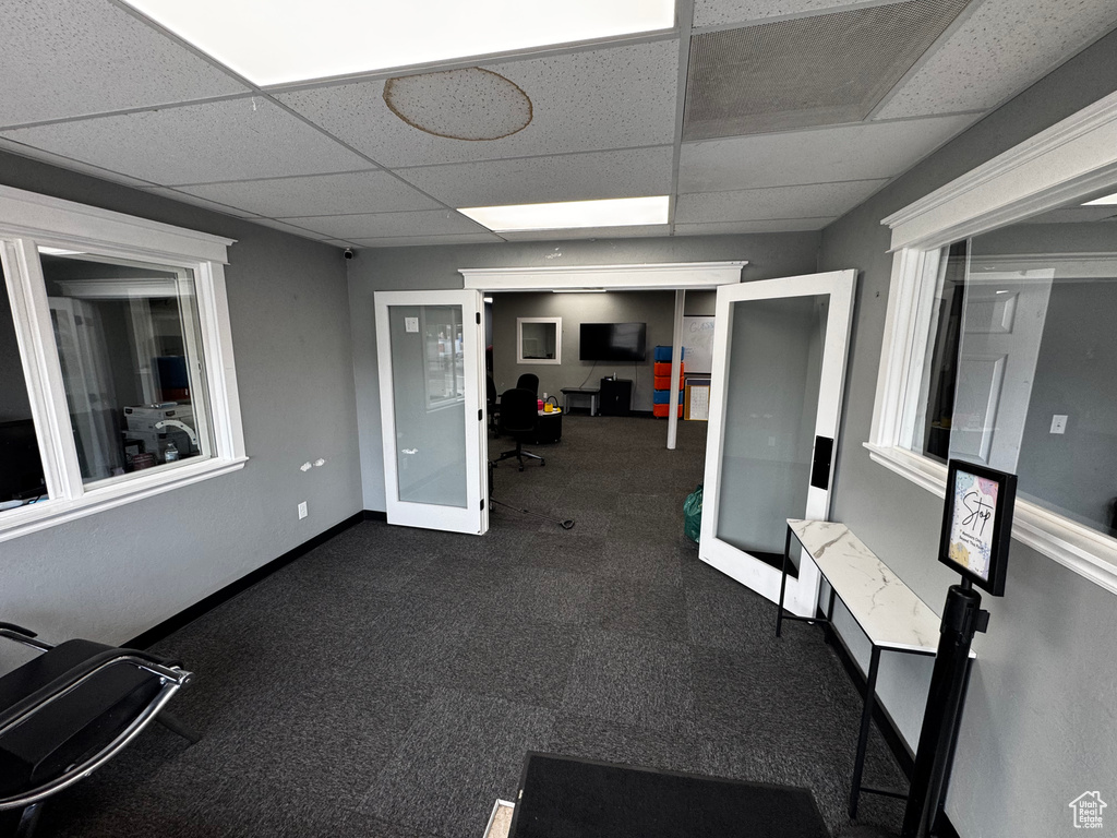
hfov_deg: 102.1
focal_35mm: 14
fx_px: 452
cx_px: 558
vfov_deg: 85.7
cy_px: 419
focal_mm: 2.22
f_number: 2.2
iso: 125
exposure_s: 1/120
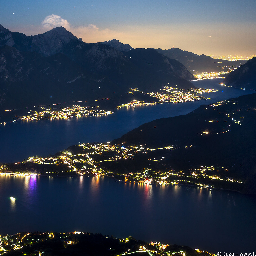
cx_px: 95
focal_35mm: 58
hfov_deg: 29.4
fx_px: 485
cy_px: 128
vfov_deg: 29.6
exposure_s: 10
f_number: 4
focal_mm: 45
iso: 800
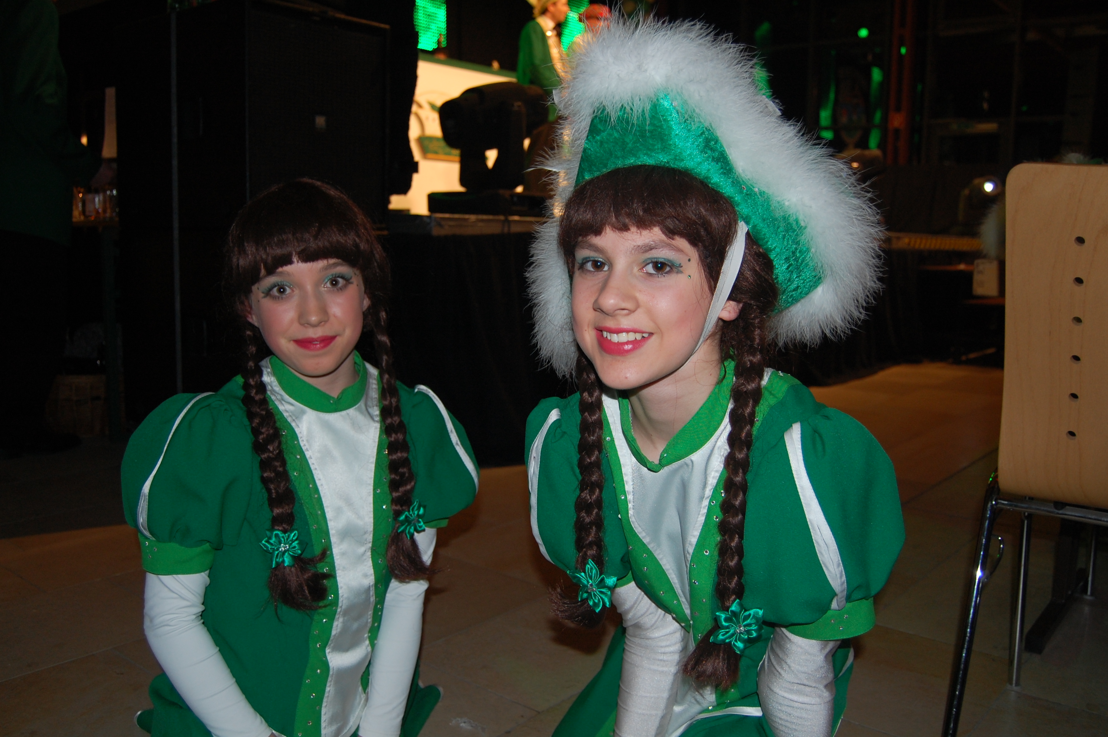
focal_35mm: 30
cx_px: 554
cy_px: 368
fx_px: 923
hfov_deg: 62.0
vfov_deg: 43.5
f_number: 3.8
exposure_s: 1/60
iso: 400
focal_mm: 20
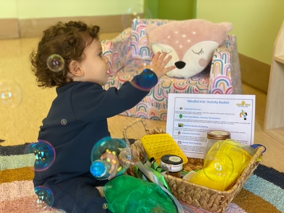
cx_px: 142
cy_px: 106
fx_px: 427
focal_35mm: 52
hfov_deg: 36.8
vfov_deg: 28.0
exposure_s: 1/100
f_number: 2
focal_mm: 6
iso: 160
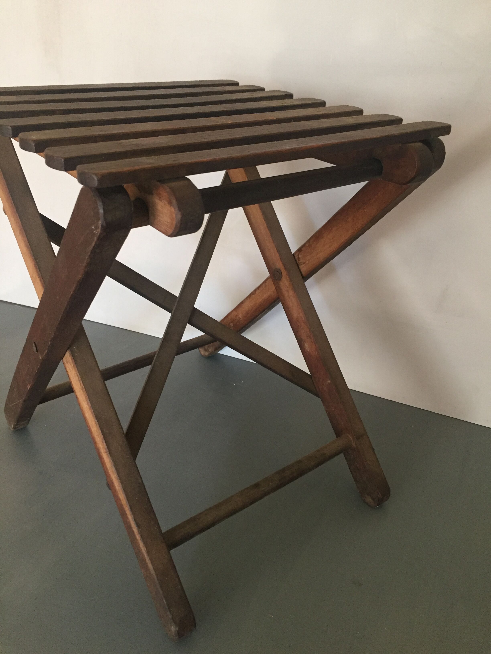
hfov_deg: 48.2
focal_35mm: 29
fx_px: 548
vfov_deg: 61.7
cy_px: 327
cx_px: 246
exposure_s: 1/33
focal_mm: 4.15
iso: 200
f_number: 2.2
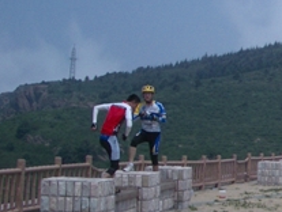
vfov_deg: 13.7
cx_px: 433
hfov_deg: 16.4
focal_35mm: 108
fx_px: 881
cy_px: 87
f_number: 4.3
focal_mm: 5.8
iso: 50
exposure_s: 1/1600
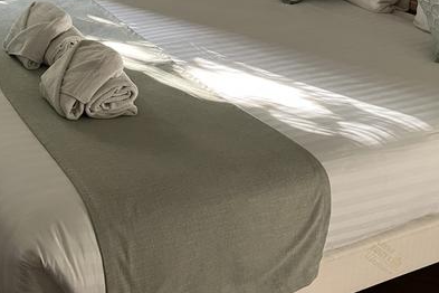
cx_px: 136
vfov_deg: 23.8
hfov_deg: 35.8
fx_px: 671
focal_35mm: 55
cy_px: 20
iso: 500
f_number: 1.6
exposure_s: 1/60
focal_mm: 5.1
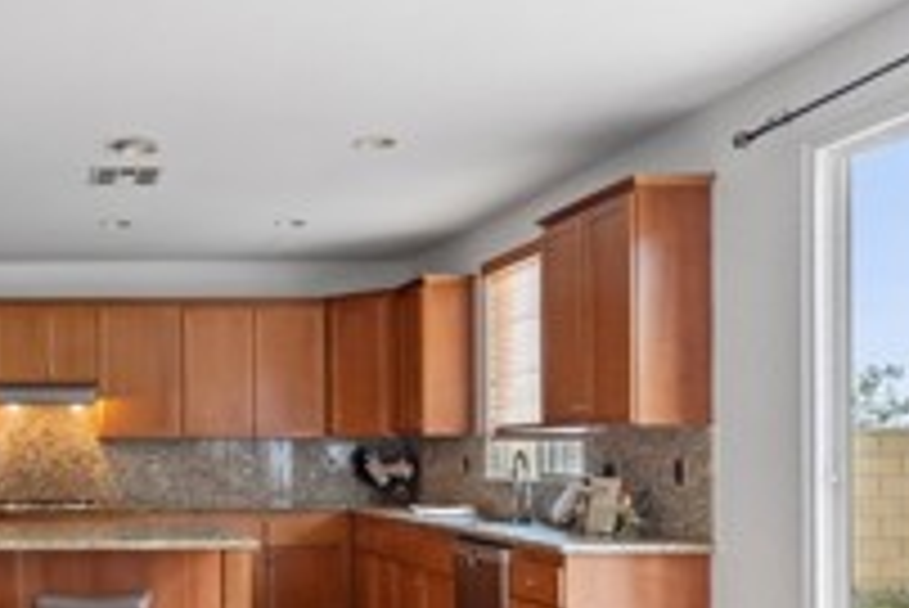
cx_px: 58
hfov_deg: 45.0
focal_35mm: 38
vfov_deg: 34.6
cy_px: 435
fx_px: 960
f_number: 8
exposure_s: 1/10
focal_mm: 12
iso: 800
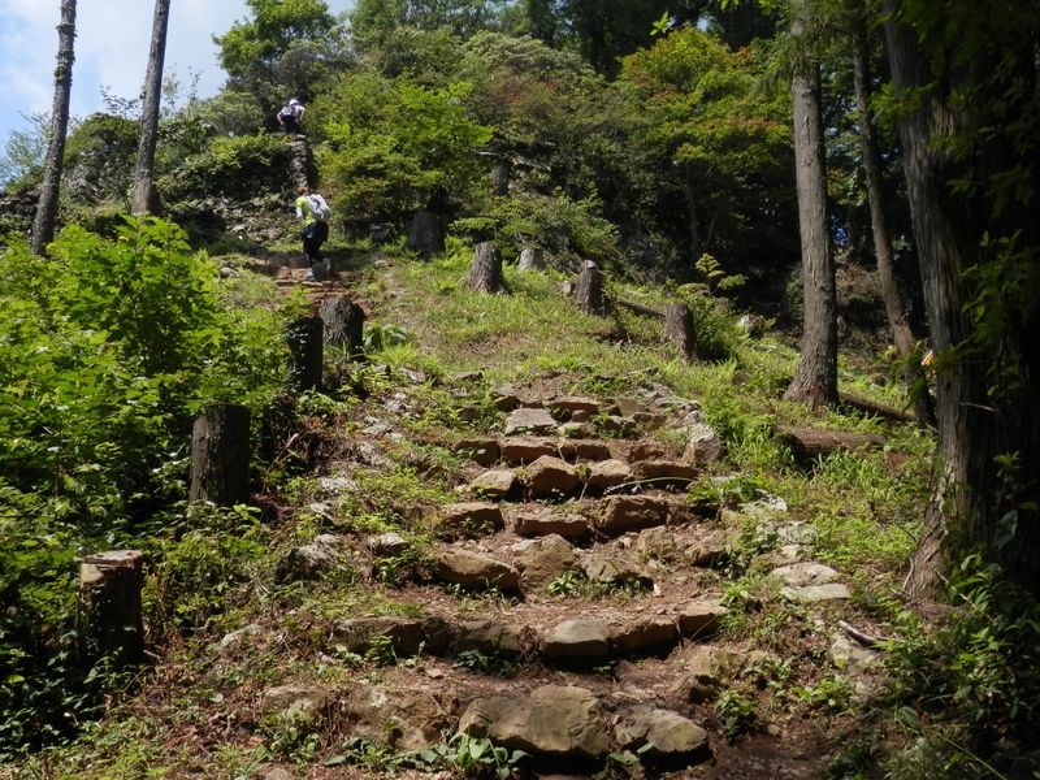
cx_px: 520
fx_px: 1112
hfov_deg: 50.1
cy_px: 390
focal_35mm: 37
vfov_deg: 38.7
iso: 80
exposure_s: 1/640
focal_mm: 6.6
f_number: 3.6
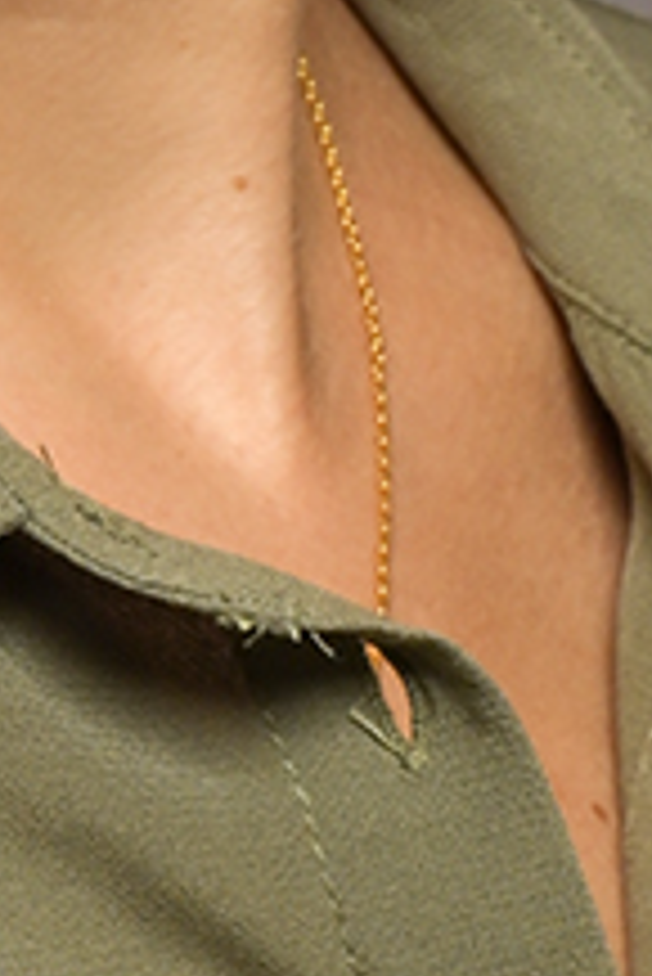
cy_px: -758
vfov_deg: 3.5
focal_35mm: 580
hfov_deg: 2.4
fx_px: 15730
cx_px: -234
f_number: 10
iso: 200
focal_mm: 105
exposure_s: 1/160
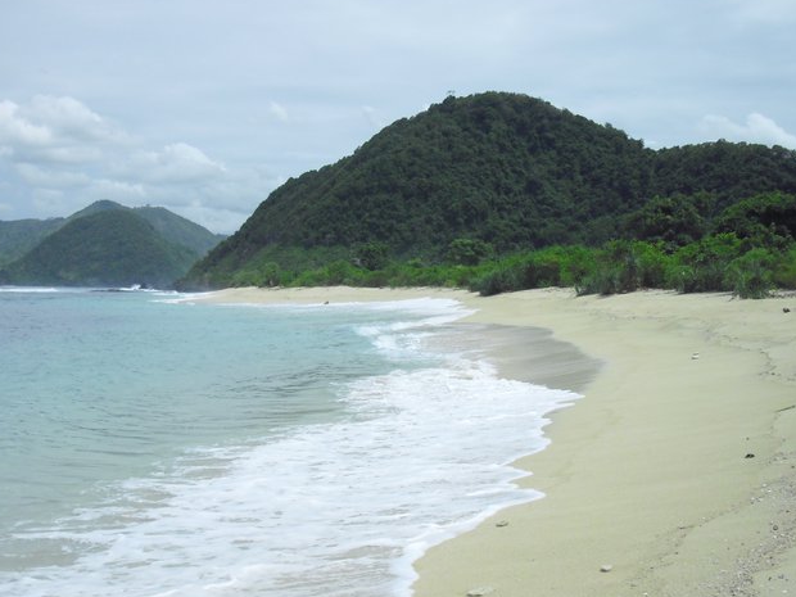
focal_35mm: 49
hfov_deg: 38.9
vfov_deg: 29.7
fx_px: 1127
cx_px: 411
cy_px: 327
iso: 100
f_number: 8
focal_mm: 6.2
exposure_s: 1/500
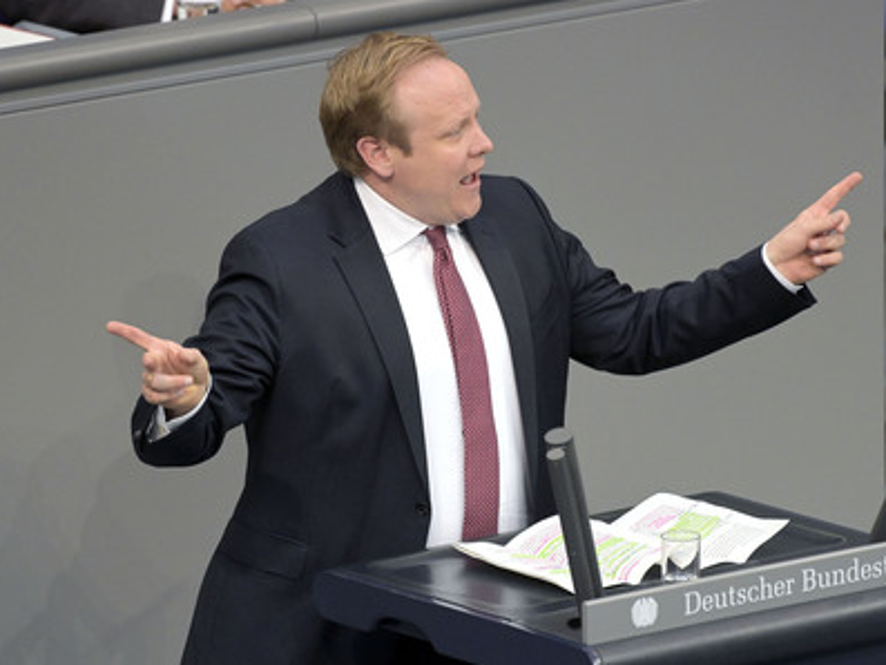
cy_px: 332
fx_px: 10907
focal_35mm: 426
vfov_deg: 3.5
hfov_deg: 4.7
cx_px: 398
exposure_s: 1/640
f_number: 5.6
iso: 8000
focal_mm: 390
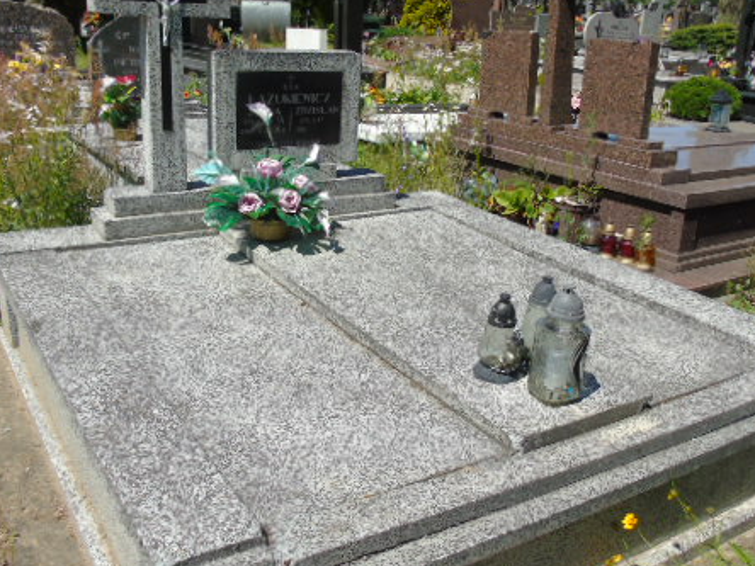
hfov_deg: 51.3
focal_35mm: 36
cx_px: 393
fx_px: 785
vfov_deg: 39.7
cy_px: 291
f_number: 3.4
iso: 80
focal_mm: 4.4
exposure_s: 1/800
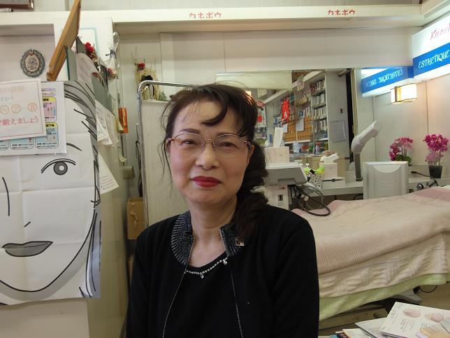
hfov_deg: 67.3
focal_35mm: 26
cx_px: 225
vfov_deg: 53.1
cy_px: 169
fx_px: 338
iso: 100
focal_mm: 4.66
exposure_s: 1/50
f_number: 3.2
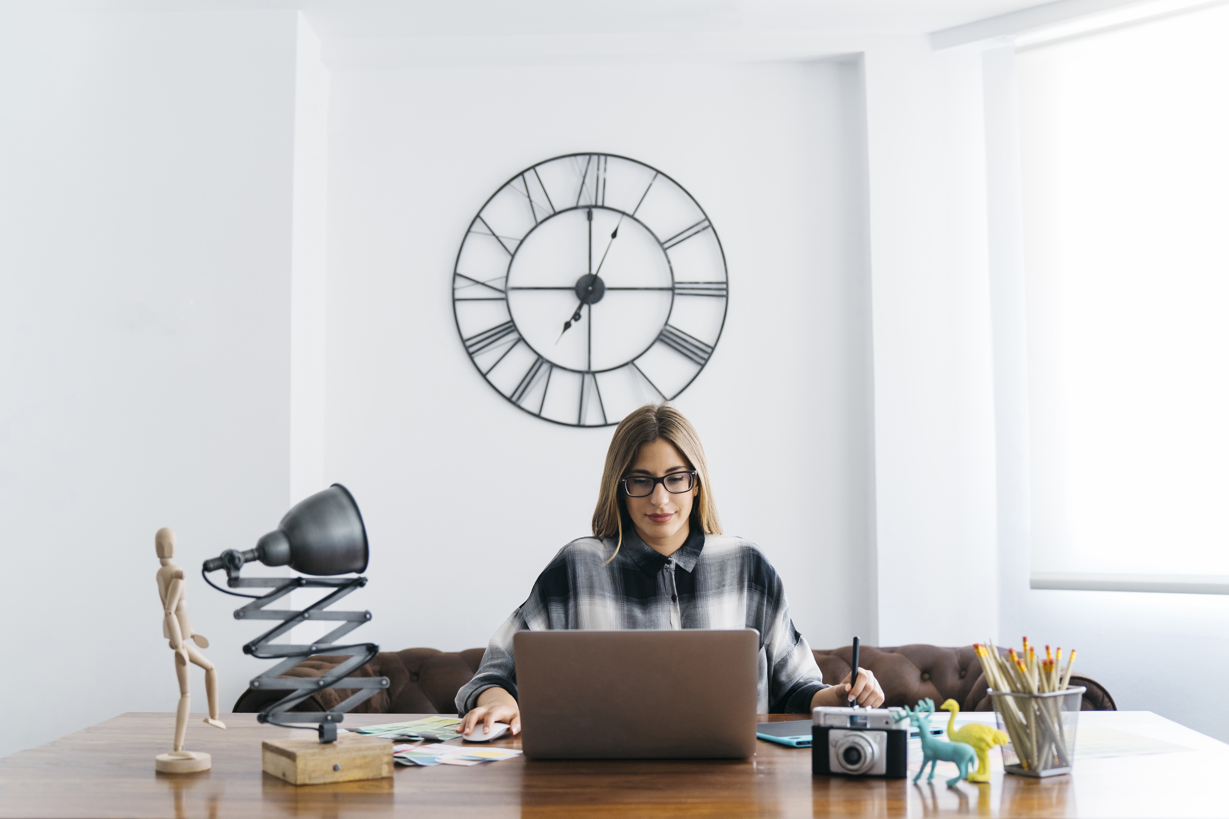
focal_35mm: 44
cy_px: 410
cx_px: 614
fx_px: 1502
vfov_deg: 30.5
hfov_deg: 44.5
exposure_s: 1/40
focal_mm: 44
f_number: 2.8
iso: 400
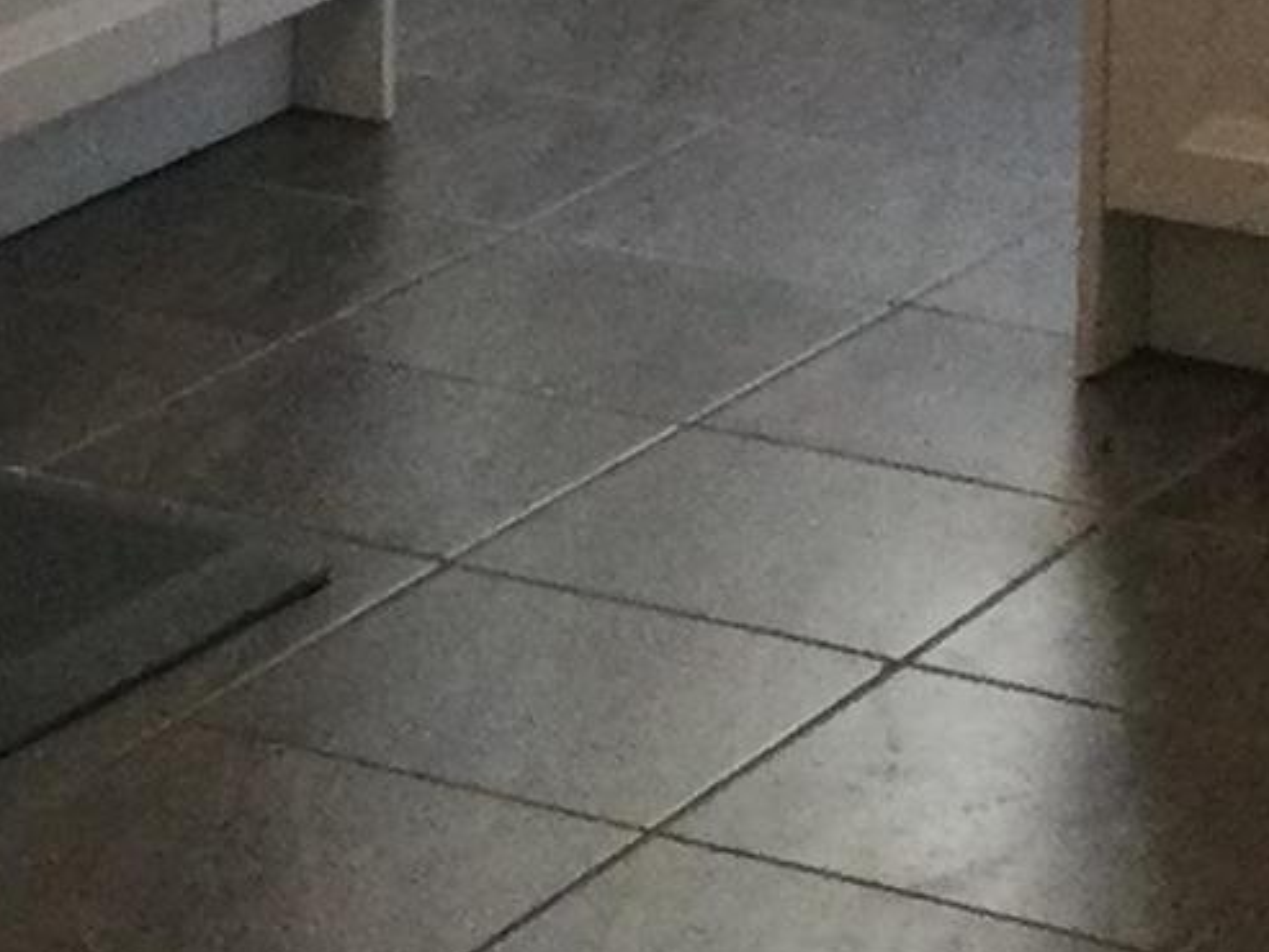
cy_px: -803
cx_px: 265
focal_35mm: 193
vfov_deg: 7.5
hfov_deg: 10.2
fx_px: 7077
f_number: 2.4
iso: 50
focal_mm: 3.3
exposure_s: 1/30
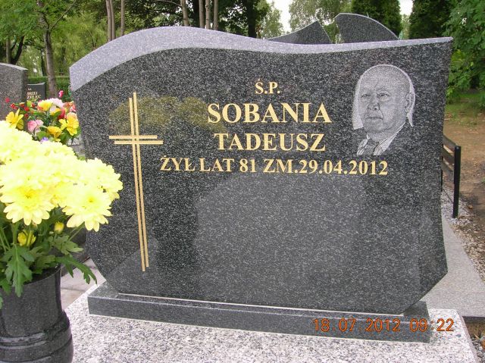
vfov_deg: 41.7
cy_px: 182
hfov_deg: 54.0
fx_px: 476
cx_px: 242
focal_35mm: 34
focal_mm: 5.7
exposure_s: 1/80
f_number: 4.9
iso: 50
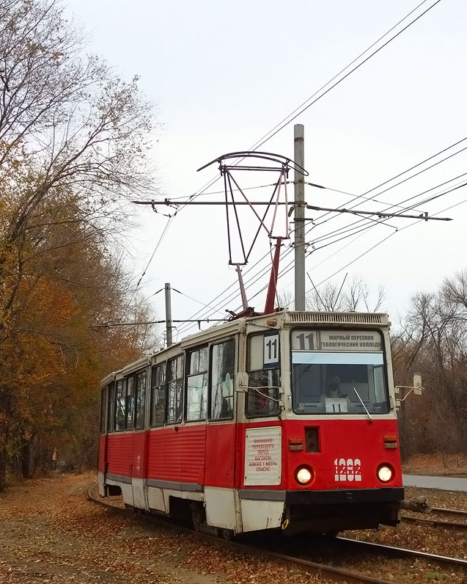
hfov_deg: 26.2
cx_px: 284
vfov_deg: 32.5
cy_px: 291
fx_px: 1002
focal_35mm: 58
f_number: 2.8
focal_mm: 15.28
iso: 125
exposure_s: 1/500
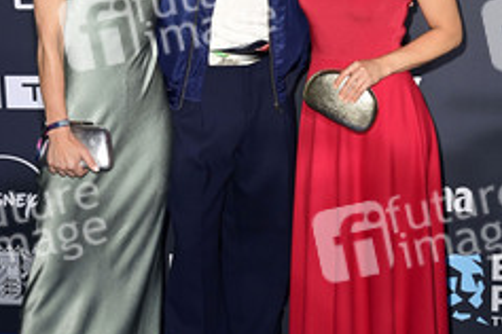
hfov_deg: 31.4
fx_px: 892
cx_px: 229
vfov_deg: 21.2
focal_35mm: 64
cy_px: 127
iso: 1000
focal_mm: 38
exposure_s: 1/250
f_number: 5.6
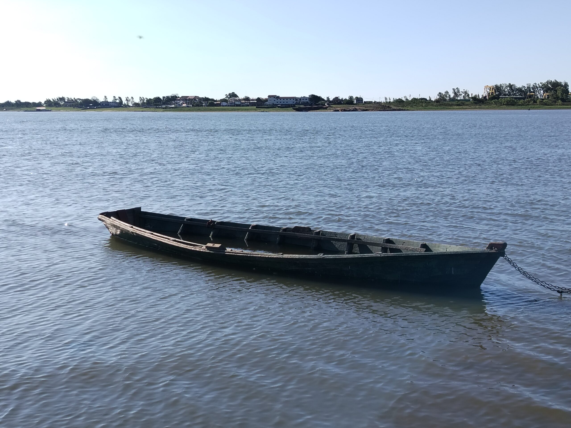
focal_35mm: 48
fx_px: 792
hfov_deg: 39.7
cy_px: 214
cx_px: 286
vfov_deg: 30.3
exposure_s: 1/982
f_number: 1.75
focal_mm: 5.25
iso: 100
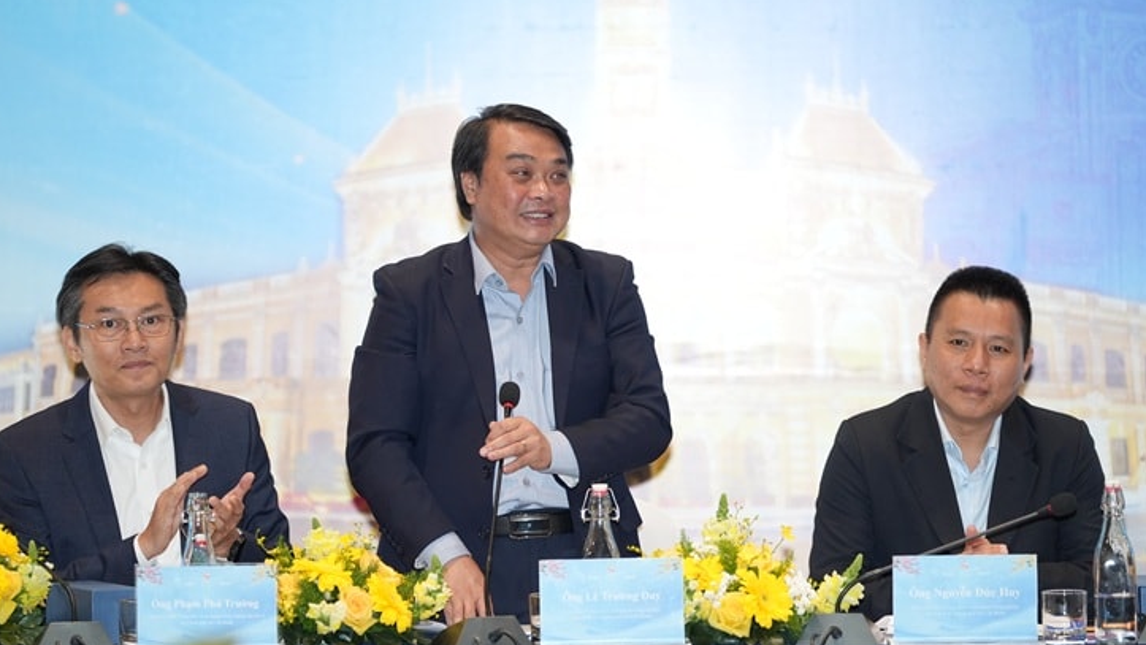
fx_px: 6684
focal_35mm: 220
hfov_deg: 9.8
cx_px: 518
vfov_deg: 5.5
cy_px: 362
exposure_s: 1/250
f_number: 2.8
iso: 1250
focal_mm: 189.8
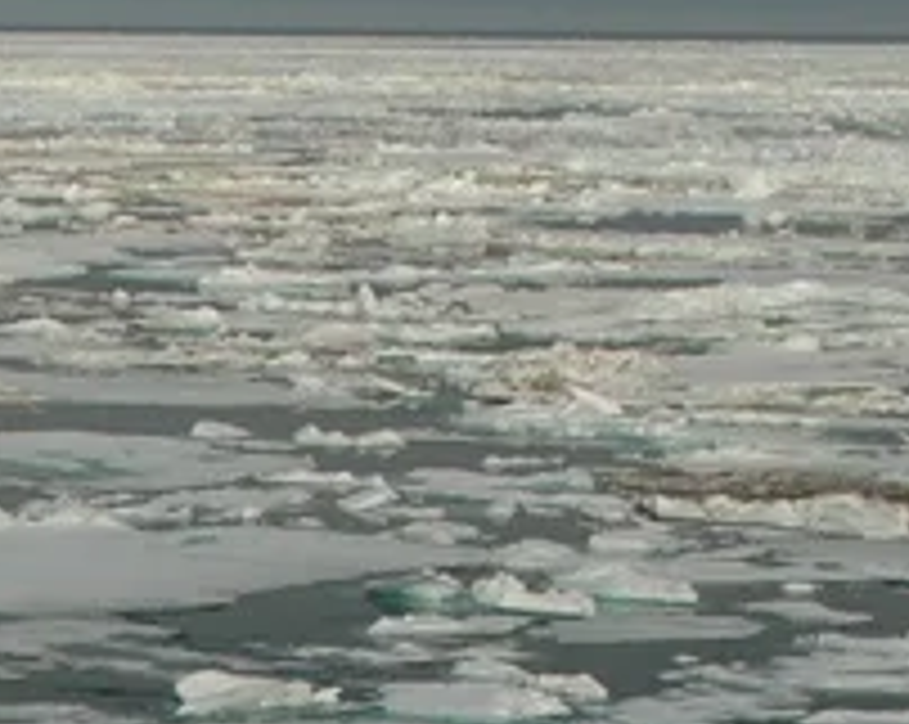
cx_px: -684
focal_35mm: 201
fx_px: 5400
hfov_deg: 9.2
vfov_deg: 7.2
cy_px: 1691
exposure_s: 1/200
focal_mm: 24
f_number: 7.1
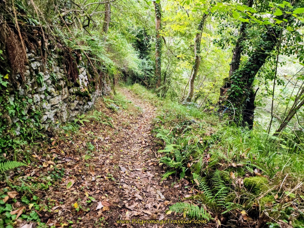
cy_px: 114
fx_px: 202
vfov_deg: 58.9
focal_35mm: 23
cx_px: 152
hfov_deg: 73.9
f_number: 1.8
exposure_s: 1/180
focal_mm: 6.4
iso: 200
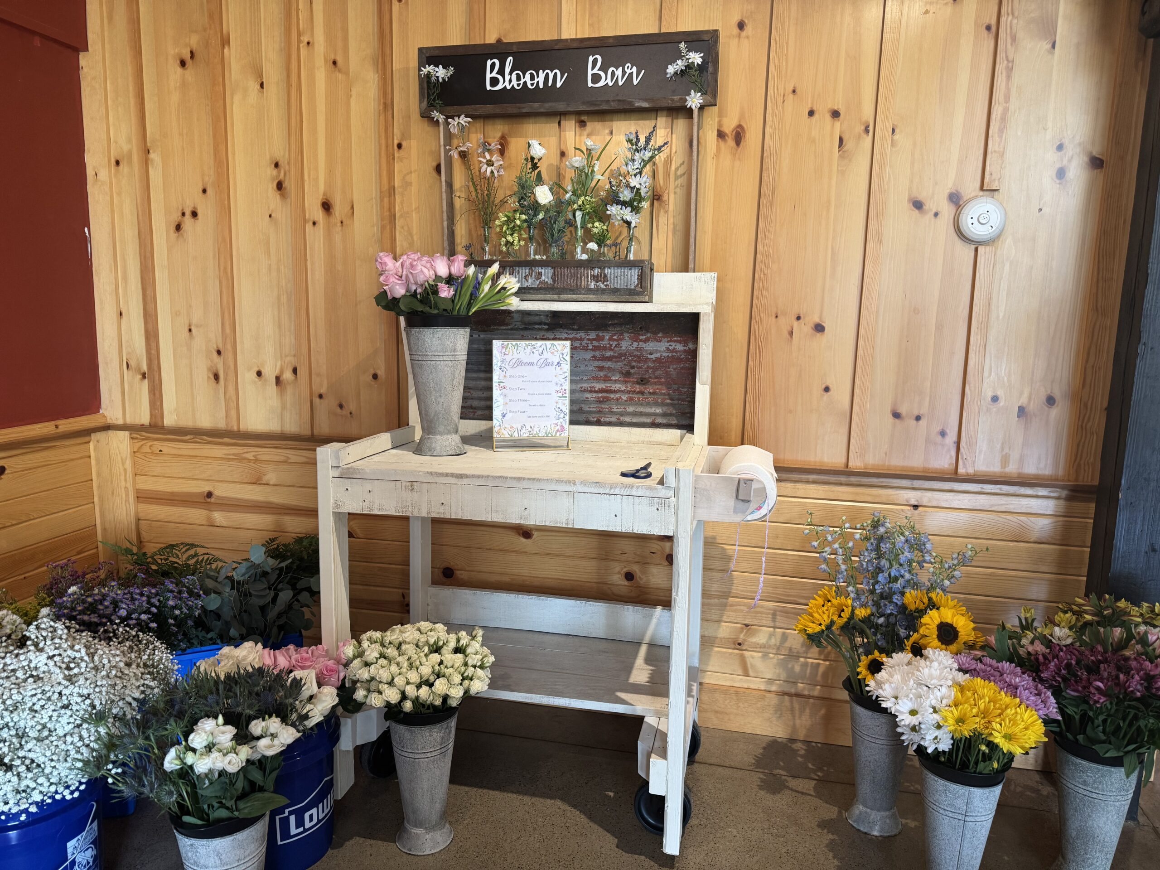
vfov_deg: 56.8
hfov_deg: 71.6
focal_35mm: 24
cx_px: 580
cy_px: 435
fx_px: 804
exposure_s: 1/60
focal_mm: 6.76
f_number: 1.78
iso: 200
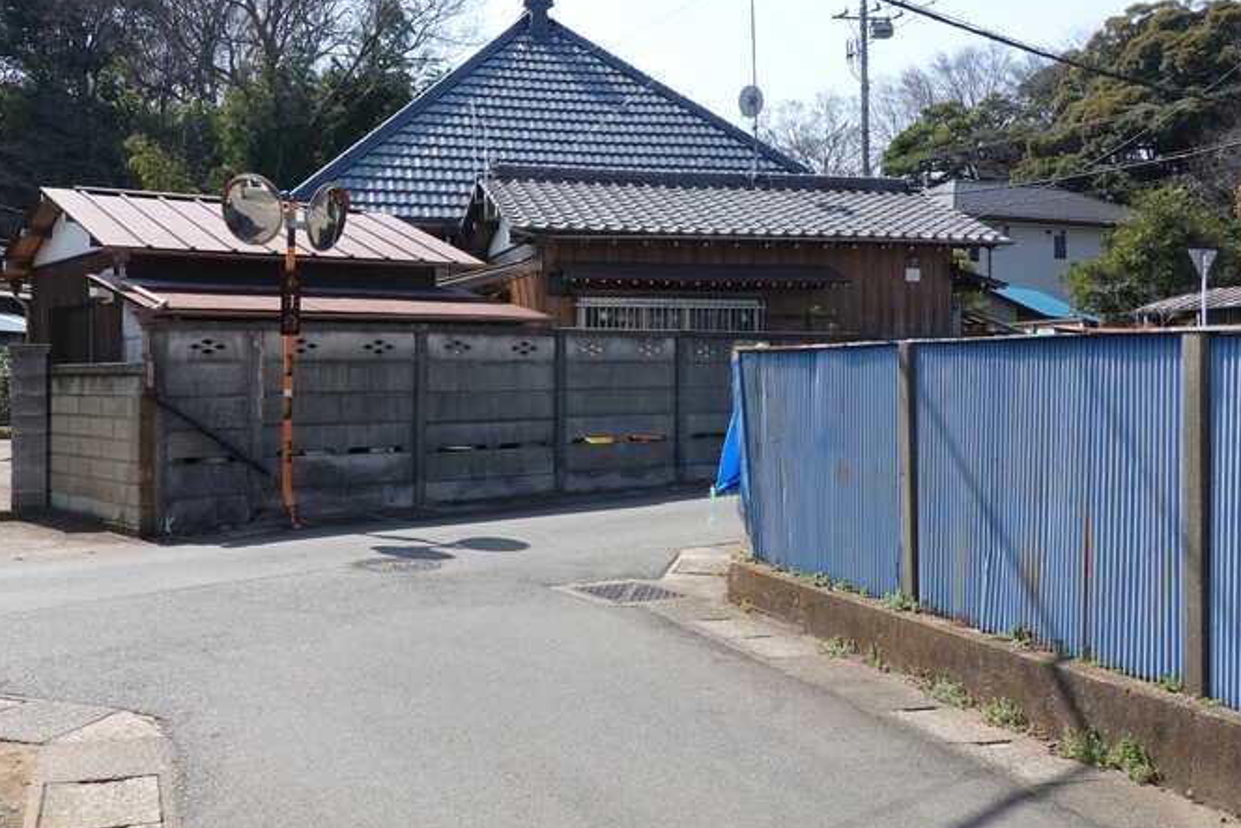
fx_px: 1276
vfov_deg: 35.9
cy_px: 349
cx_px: 531
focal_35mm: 37
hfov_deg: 51.7
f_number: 5.6
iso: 125
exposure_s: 1/320
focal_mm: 9
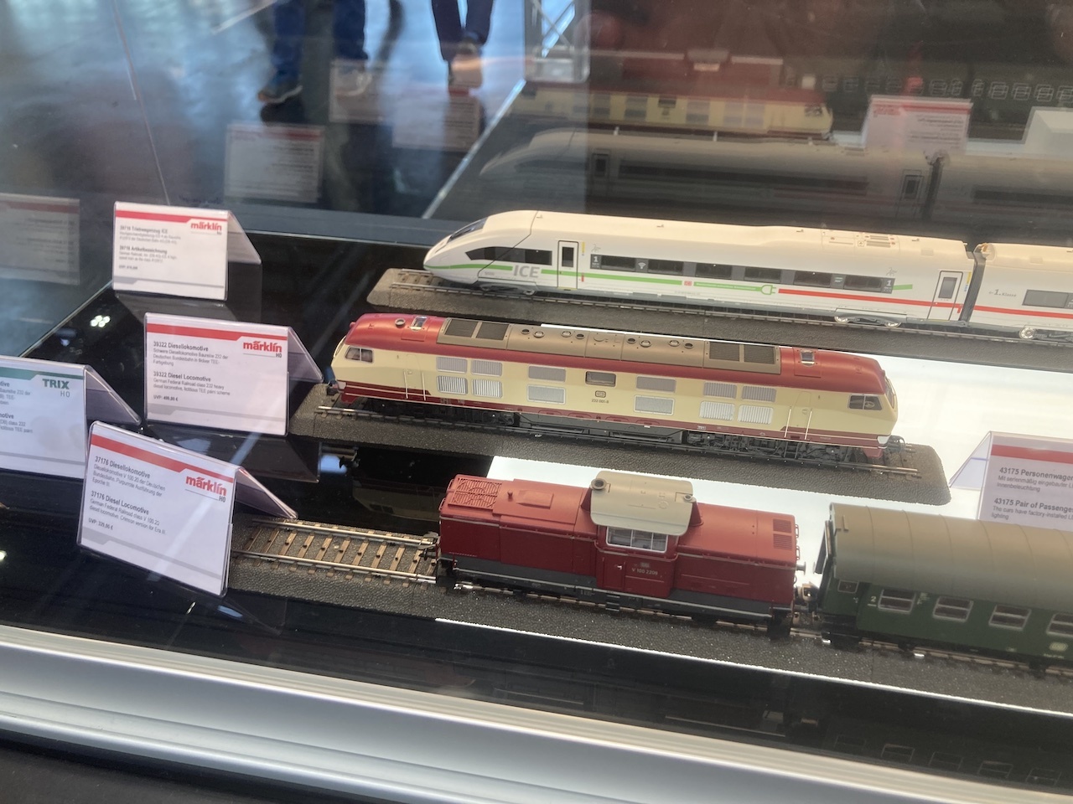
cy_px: 402
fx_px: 868
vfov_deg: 49.7
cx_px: 536
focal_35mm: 28
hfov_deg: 63.4
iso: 64
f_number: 1.8
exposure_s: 1/50
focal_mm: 3.99
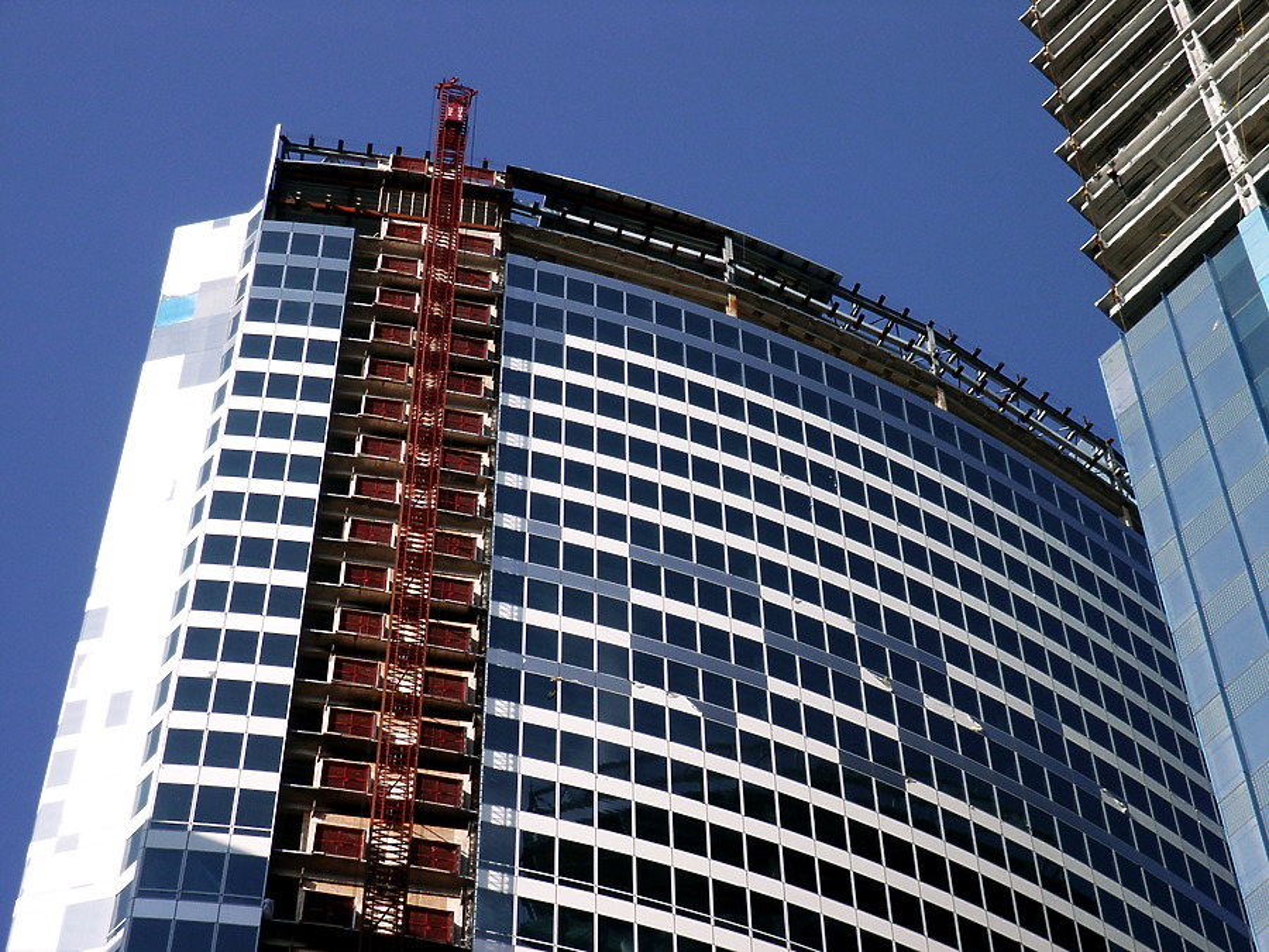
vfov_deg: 12.7
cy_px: 476
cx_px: 634
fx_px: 4289
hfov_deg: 16.8
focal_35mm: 117
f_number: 8
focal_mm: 23.81
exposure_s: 1/180
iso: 64
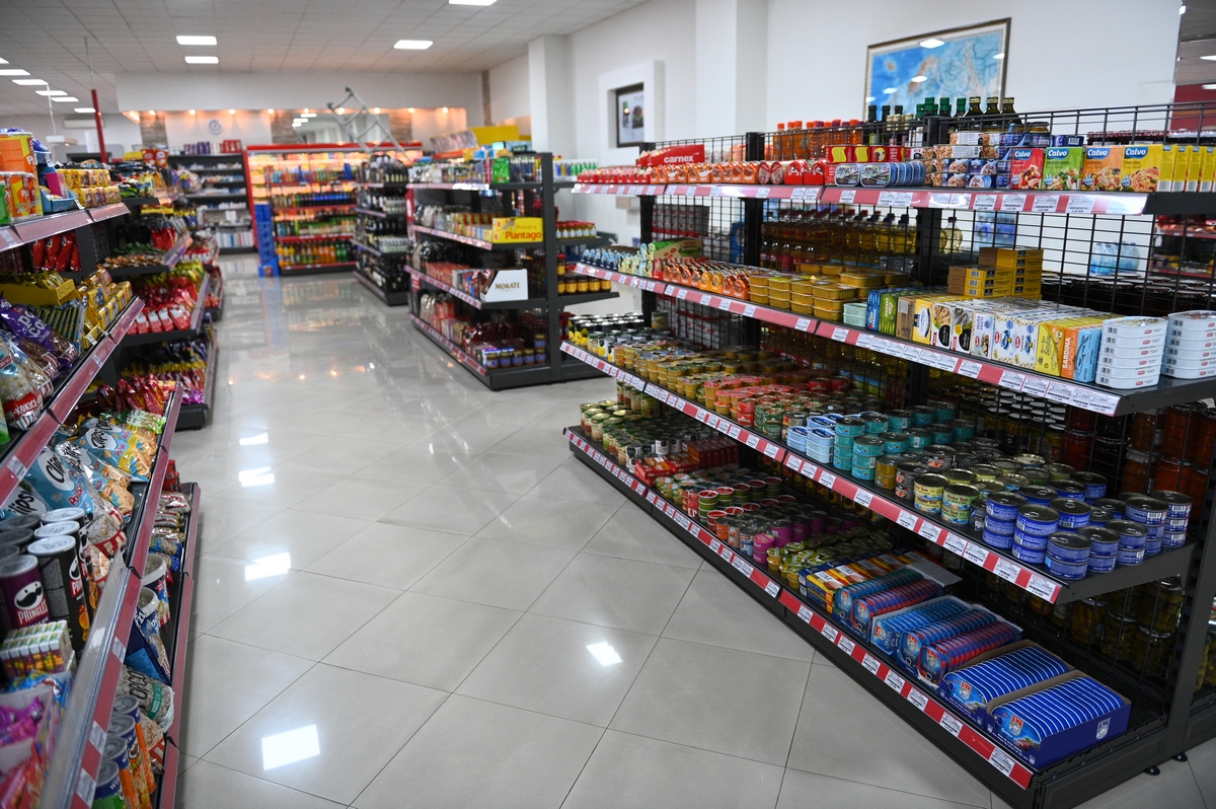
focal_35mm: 24
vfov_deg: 53.1
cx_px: 608
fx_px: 810
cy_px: 404
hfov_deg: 73.8
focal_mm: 24
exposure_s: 1/320
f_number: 2.8
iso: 1600
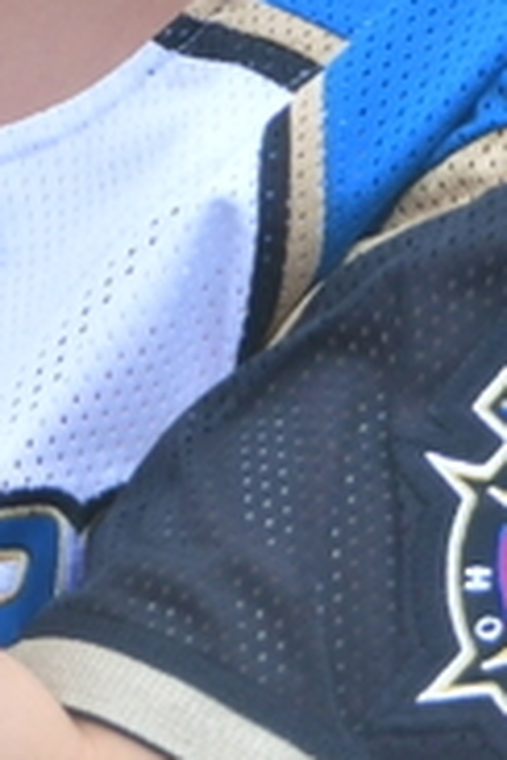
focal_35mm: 3189
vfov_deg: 0.6
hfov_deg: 0.4
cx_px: -218
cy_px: 262
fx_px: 67362
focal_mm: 380
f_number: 6
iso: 220
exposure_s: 1/1000
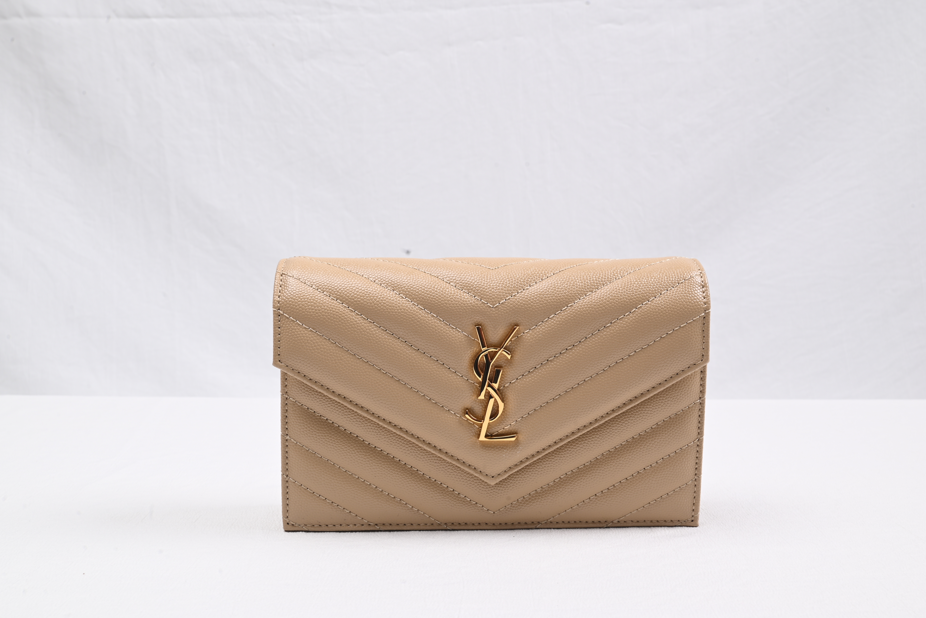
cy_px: 309
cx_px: 463
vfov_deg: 33.4
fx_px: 1029
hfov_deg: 48.4
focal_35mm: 40
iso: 100
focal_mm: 40
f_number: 16
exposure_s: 1/2
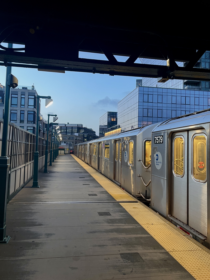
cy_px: 140
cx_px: 105
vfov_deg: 67.3
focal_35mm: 26
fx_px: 210
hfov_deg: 53.1
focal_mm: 4.2
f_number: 1.6
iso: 80
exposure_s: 1/60
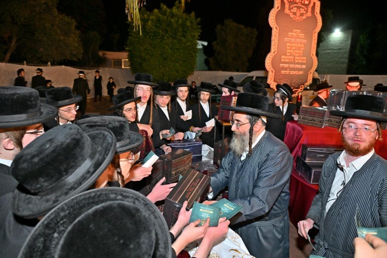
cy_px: 129
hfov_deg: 73.7
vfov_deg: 53.1
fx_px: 258
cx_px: 194
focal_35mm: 24
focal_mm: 24
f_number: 4
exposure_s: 1/160
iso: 1250
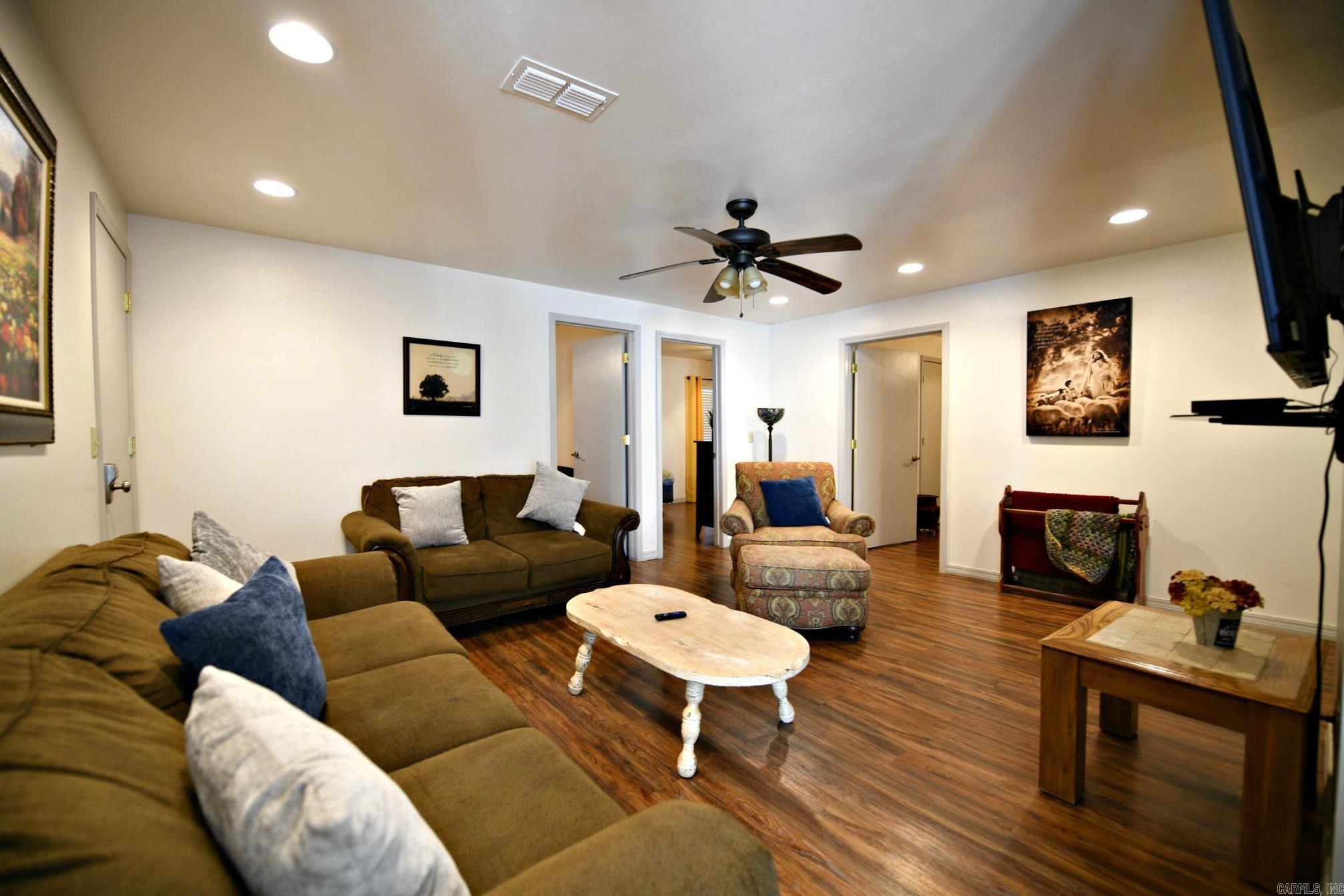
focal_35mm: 14
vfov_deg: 81.2
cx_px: 672
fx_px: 523
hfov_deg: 104.3
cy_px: 448
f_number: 2.8
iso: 360
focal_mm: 14
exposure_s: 1/15
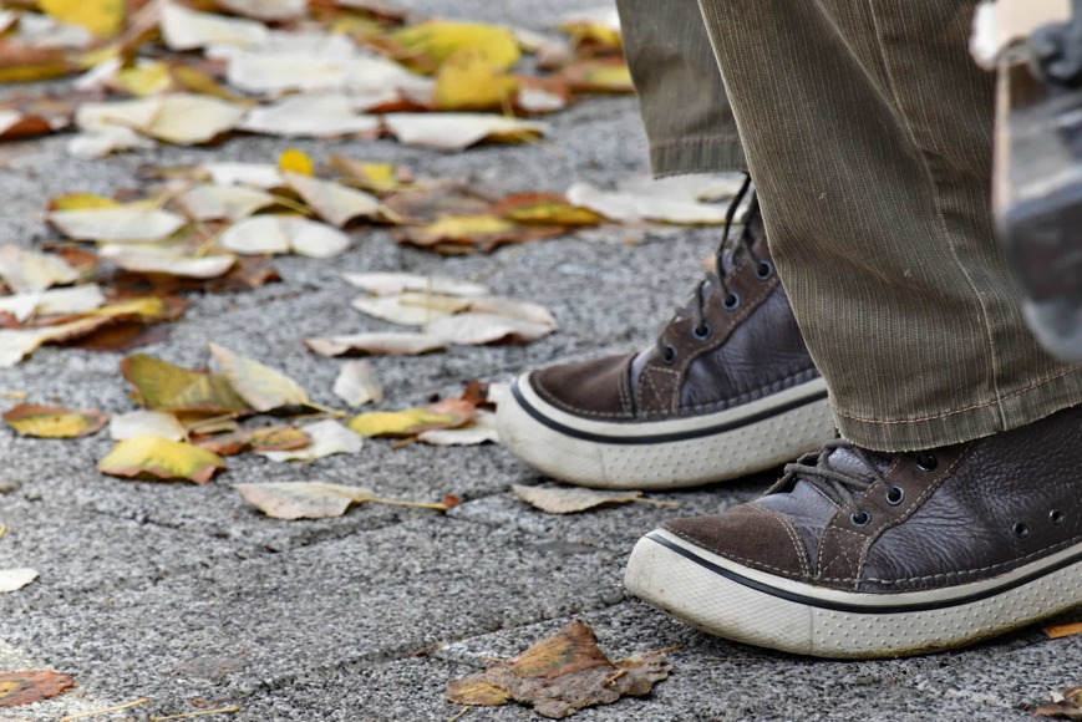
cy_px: 361
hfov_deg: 4.6
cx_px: 541
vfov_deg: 3.1
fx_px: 13529
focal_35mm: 450
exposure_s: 1/125
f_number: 11
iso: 800
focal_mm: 300
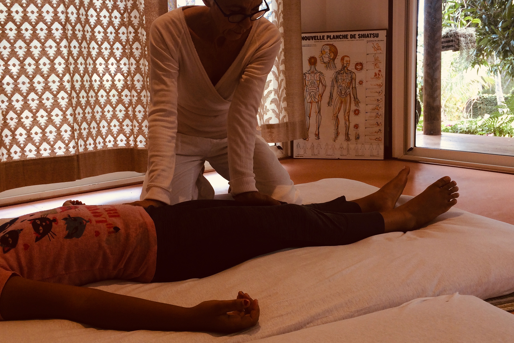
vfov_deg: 35.9
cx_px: 242
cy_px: 154
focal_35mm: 37
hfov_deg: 51.9
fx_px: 528
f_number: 2.2
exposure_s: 1/100
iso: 64
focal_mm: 4.15
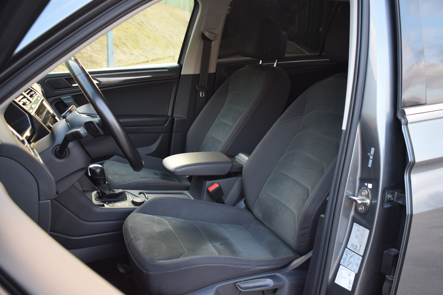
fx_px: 443
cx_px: 222
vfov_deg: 36.9
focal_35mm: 36
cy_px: 148
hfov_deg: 53.1
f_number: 4
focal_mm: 24
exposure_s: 1/60
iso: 640
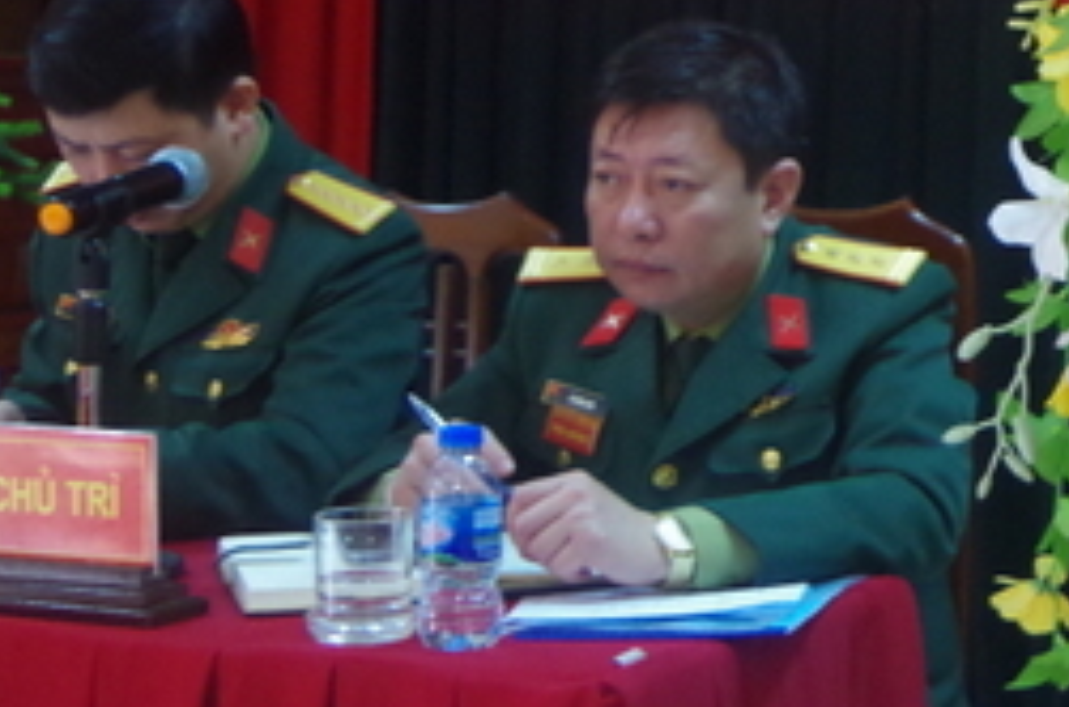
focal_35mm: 99
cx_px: 1427
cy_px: -13
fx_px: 2932
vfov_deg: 13.5
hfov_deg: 19.0
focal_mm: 21
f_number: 4
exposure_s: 1/50
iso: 1600
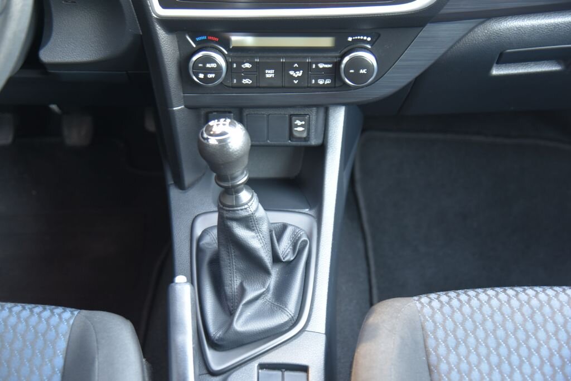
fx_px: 825
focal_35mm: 52
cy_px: 190
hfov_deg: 38.2
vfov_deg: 26.0
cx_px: 286
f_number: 4
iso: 500
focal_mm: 52
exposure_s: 1
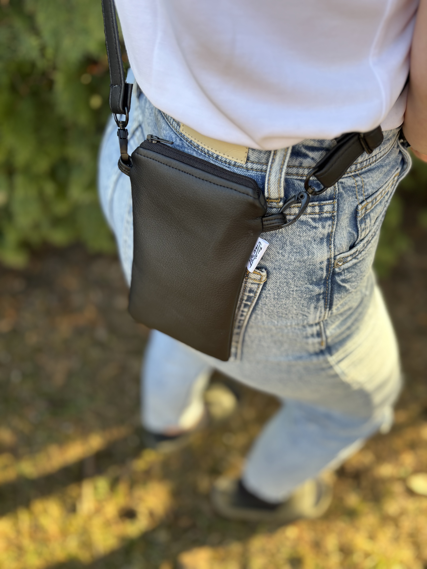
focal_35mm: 26
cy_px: 284
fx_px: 428
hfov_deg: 53.1
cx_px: 214
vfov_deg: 67.3
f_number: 1.6
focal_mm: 5.96
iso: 64
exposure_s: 1/121
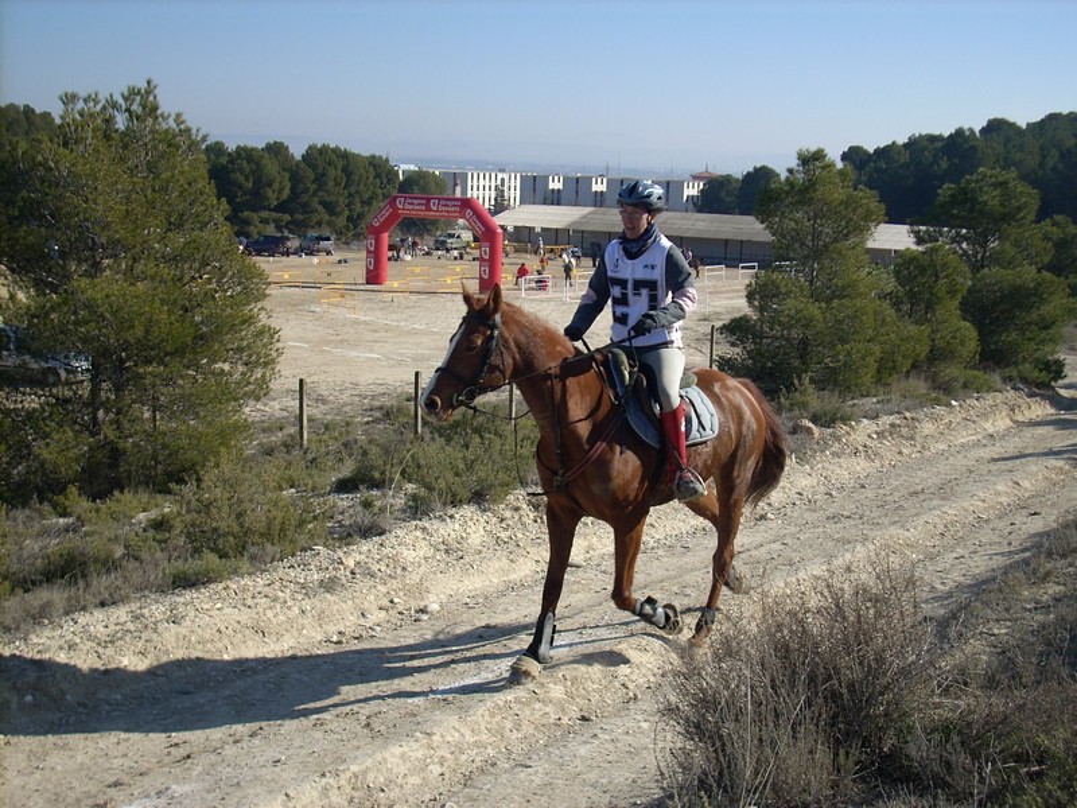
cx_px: 538
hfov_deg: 41.2
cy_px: 404
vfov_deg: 31.5
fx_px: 1431
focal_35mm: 46
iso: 64
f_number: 6.3
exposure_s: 1/250
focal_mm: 7.6
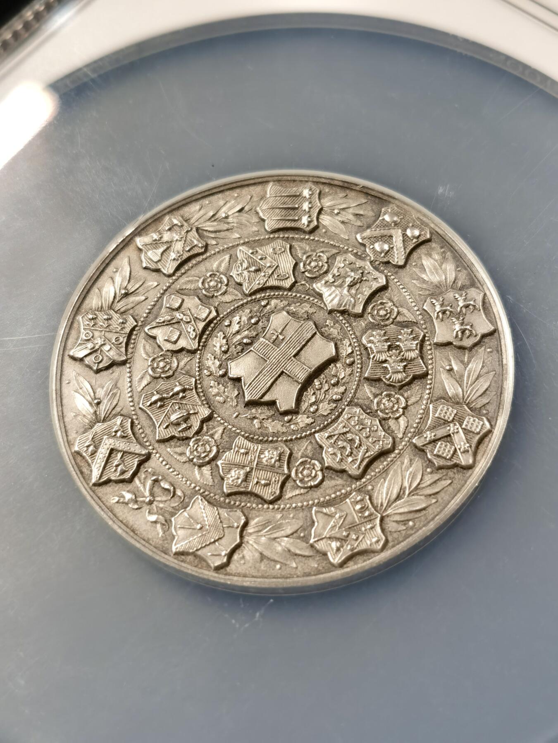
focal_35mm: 55
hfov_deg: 26.6
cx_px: 279
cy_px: 372
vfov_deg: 34.9
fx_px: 1182
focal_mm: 5.56
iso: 50
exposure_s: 1/157
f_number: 1.6
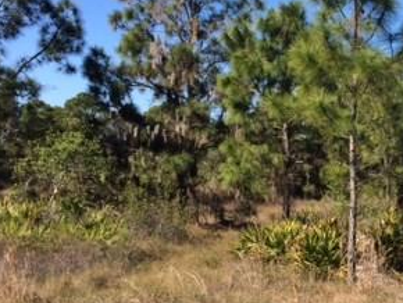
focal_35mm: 64
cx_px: 417
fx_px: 746
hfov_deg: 28.1
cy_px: 196
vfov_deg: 22.9
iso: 32
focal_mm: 4.15
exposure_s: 1/1580
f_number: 2.2
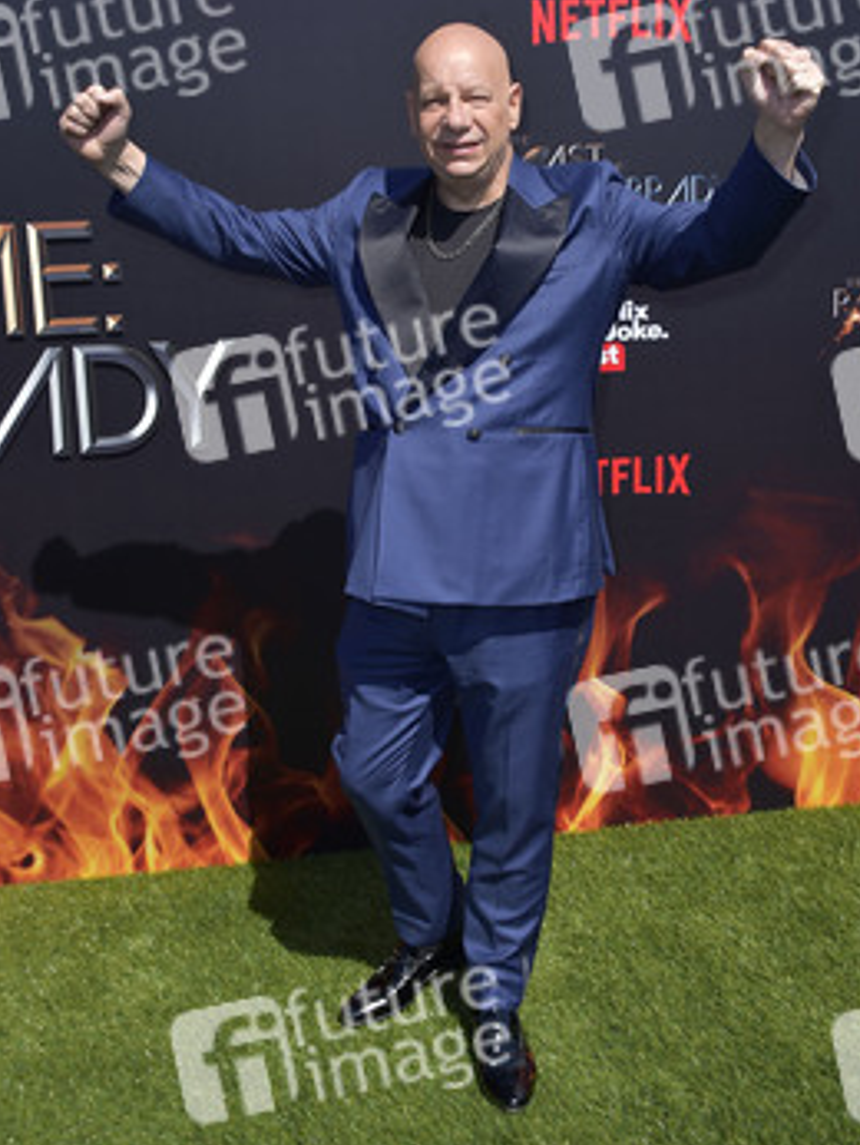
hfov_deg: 36.0
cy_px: 549
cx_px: 438
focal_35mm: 40
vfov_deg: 46.8
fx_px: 1323
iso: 200
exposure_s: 1/250
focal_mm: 36
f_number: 8
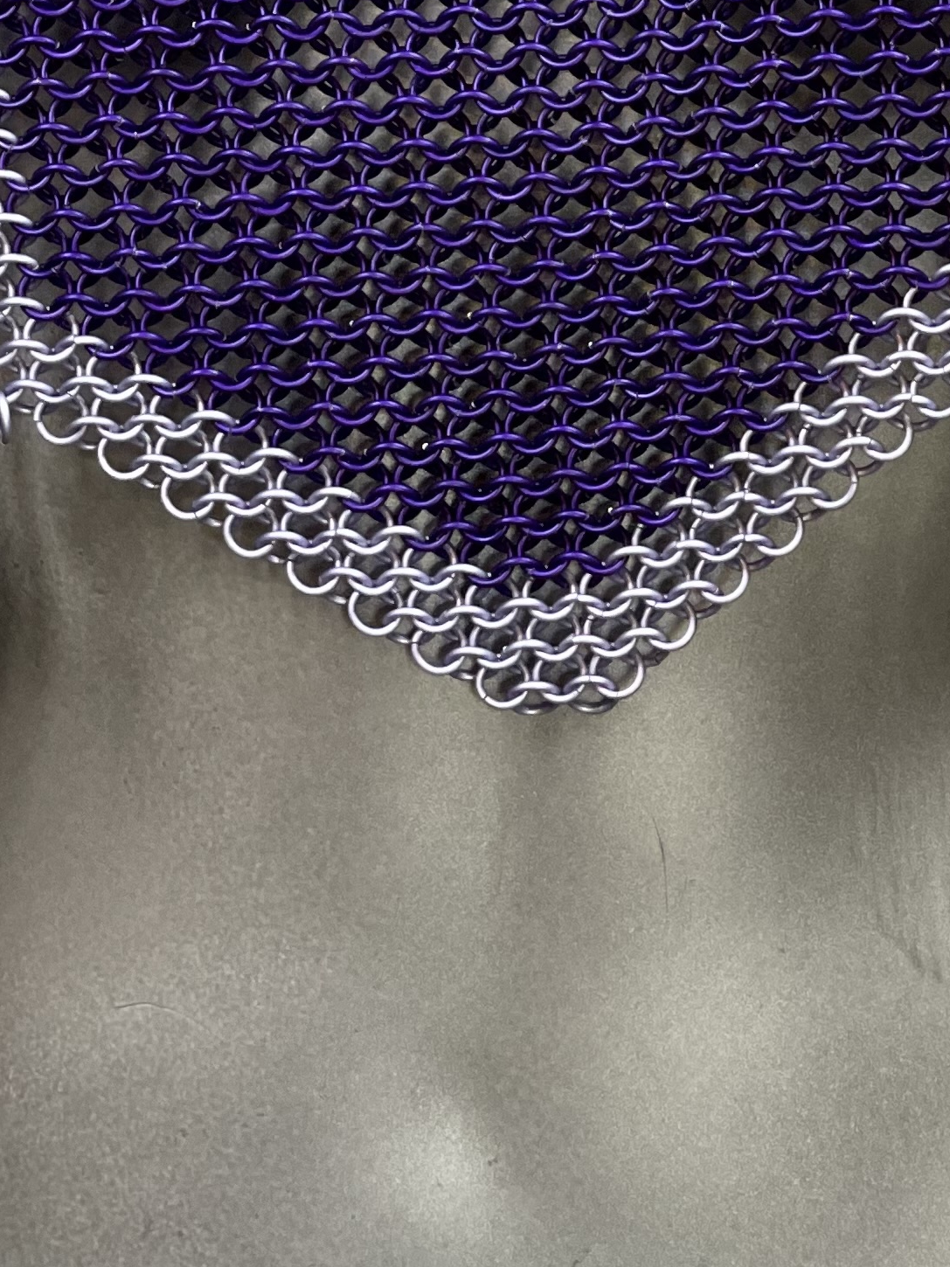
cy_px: -186
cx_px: 551
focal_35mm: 178
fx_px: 6515
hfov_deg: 8.3
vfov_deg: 10.9
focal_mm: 7.5
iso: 125
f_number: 2.2
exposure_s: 1/40
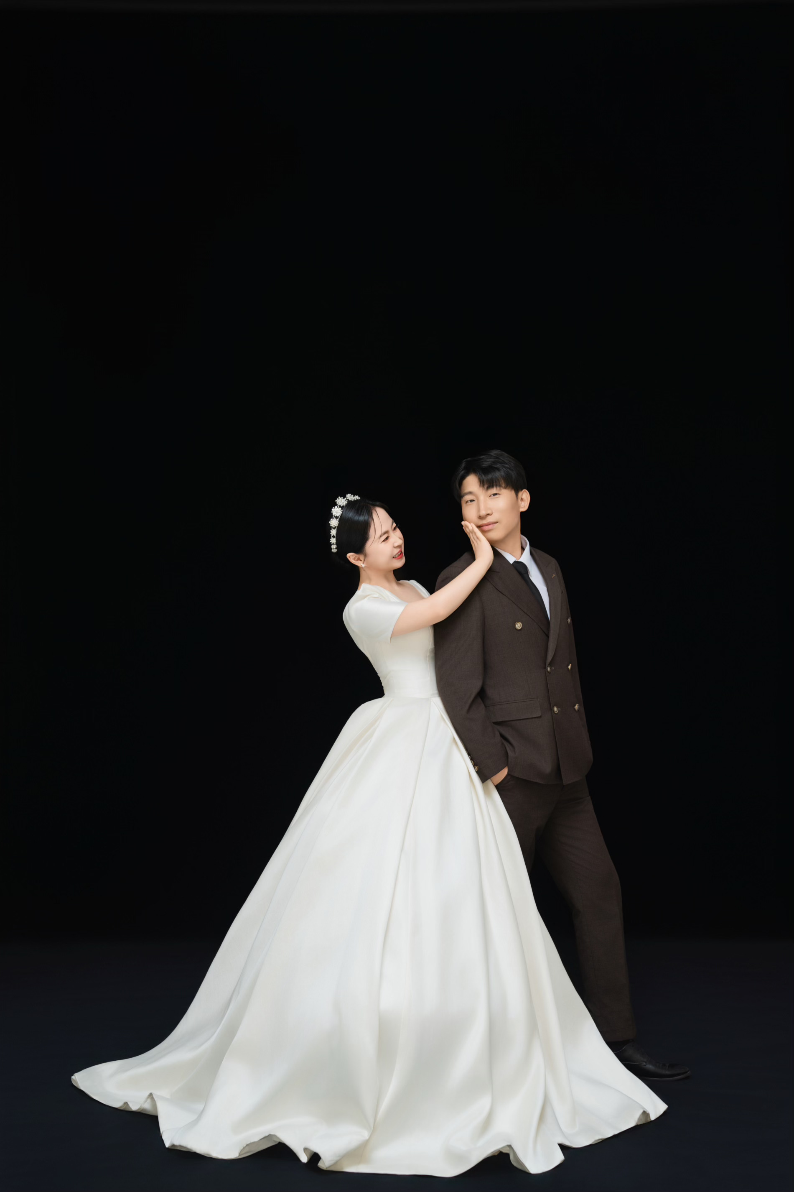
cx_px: 397
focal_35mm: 49
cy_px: 596
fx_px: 1621
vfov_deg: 40.3
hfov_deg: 27.5
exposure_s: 1/100
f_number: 3.5
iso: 250
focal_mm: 49
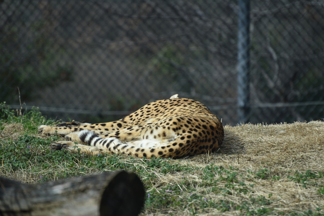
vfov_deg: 4.6
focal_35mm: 300
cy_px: 108
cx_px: 162
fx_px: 2700
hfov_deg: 6.9
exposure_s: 1/640
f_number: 5.6
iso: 160
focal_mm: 300
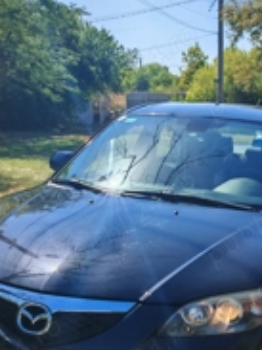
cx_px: 201
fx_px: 596
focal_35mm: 59
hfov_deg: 24.5
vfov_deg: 32.3
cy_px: 251
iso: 50
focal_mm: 6.83
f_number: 2
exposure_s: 1/1500
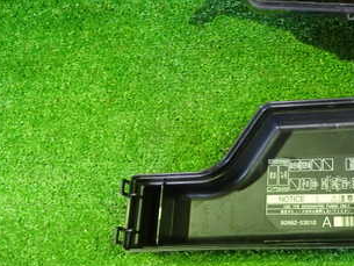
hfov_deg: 31.6
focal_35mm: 59
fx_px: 604
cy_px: 56
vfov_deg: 24.5
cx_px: 298
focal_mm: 5.4
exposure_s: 1/25
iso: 800
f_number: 2.3
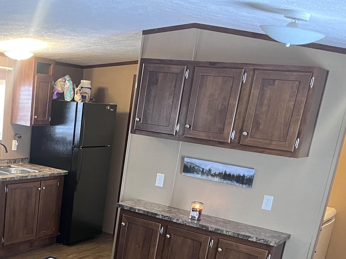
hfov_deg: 36.6
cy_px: 249
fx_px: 500
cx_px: 59
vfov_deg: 27.7
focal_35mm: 50
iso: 500
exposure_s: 1/40
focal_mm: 5.1
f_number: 1.6
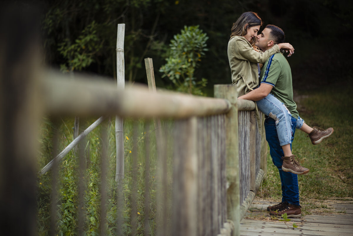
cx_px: 176
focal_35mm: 85
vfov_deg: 16.1
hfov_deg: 23.9
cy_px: 118
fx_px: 834
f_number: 1.8
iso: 100
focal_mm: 85
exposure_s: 1/2500
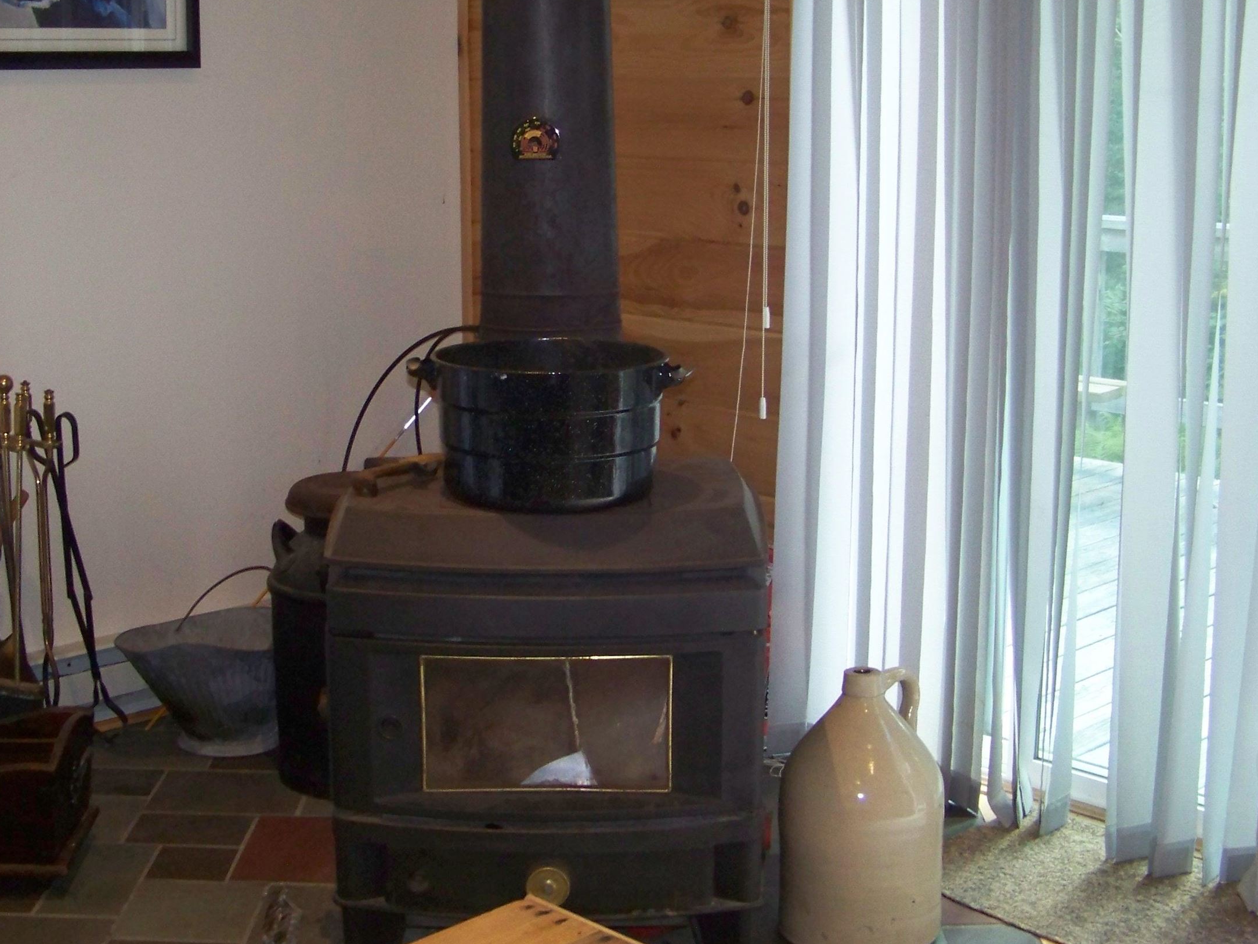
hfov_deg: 37.4
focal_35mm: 51
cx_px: 534
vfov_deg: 28.4
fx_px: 1853
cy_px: 345
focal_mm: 5.85
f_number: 2.8
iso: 200
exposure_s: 1/30
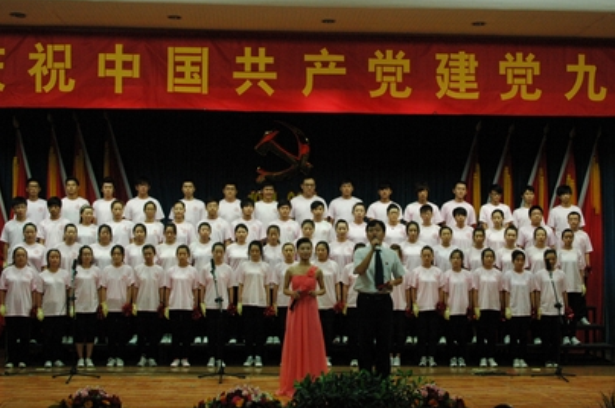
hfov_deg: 37.6
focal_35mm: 53
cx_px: 300
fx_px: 904
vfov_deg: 25.4
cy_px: 199
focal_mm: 34
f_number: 8
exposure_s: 1/60
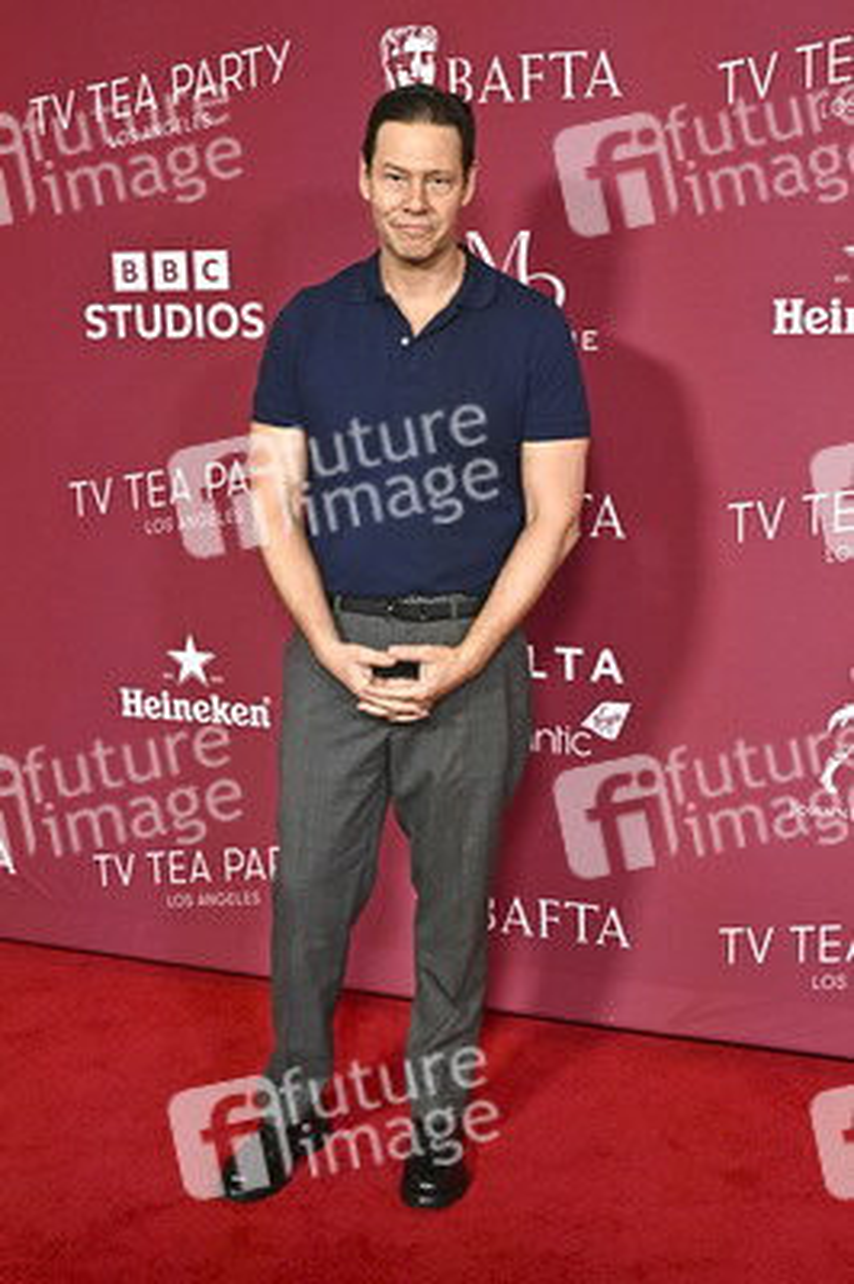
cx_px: 427
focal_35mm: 42
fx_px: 1497
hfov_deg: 31.8
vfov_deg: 46.4
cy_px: 642
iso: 3200
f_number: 5
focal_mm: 42
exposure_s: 1/320
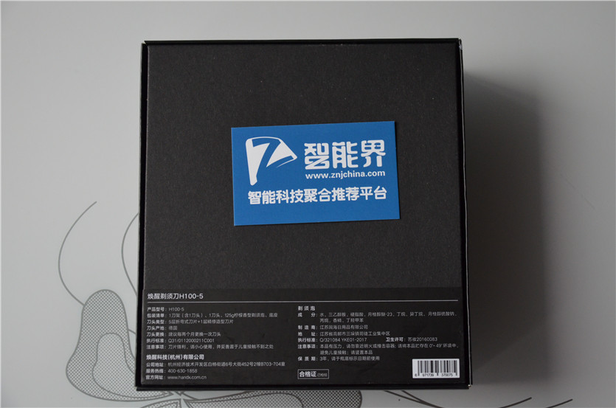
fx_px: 973
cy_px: 204
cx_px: 308
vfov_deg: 23.7
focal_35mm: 57
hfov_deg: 35.1
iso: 1100
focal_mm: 38
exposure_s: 1/60
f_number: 4.5
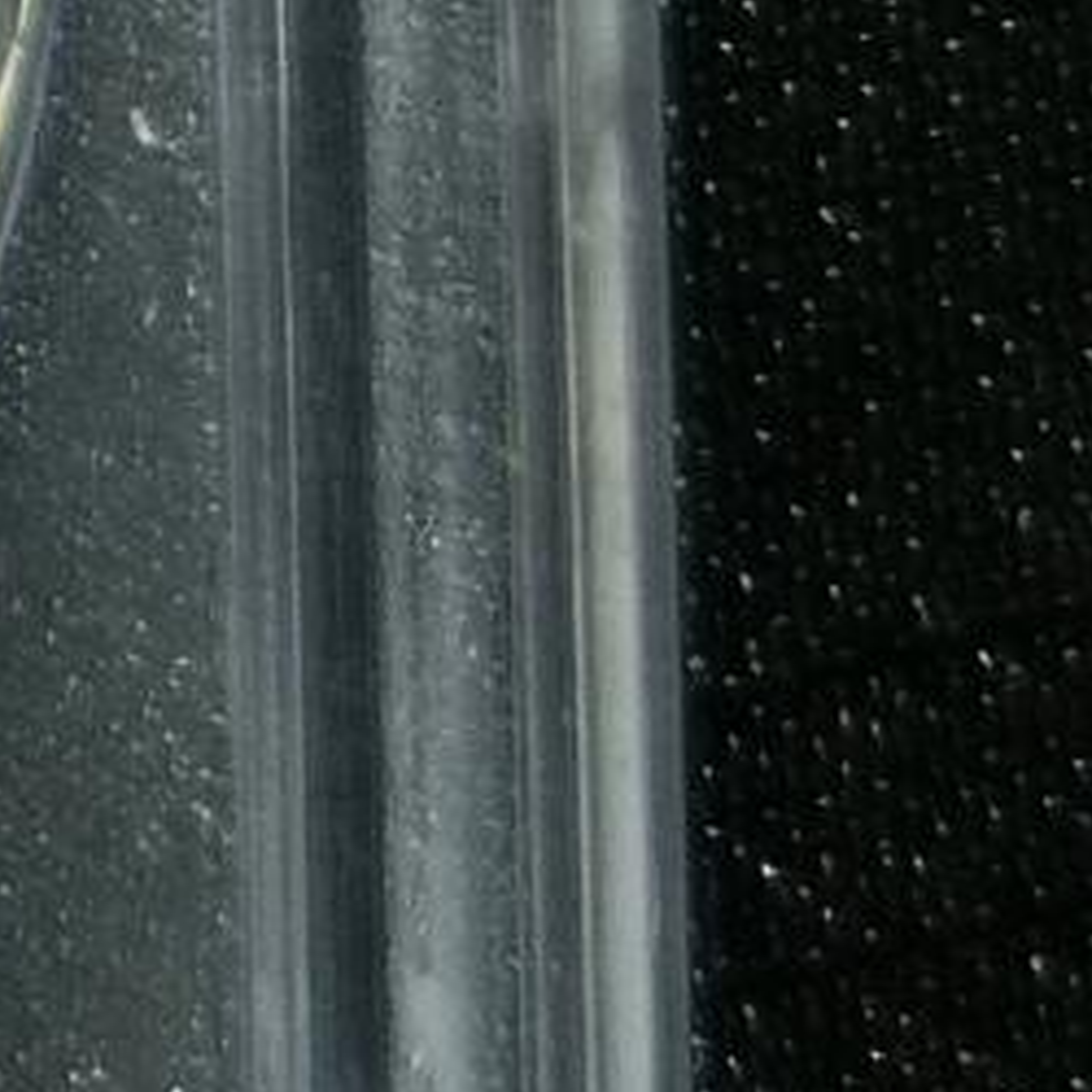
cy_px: -1040
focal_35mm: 312
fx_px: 11135
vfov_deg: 5.5
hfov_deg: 5.4
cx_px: -1852
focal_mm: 6.67
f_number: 1.9
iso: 80
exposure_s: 1/100
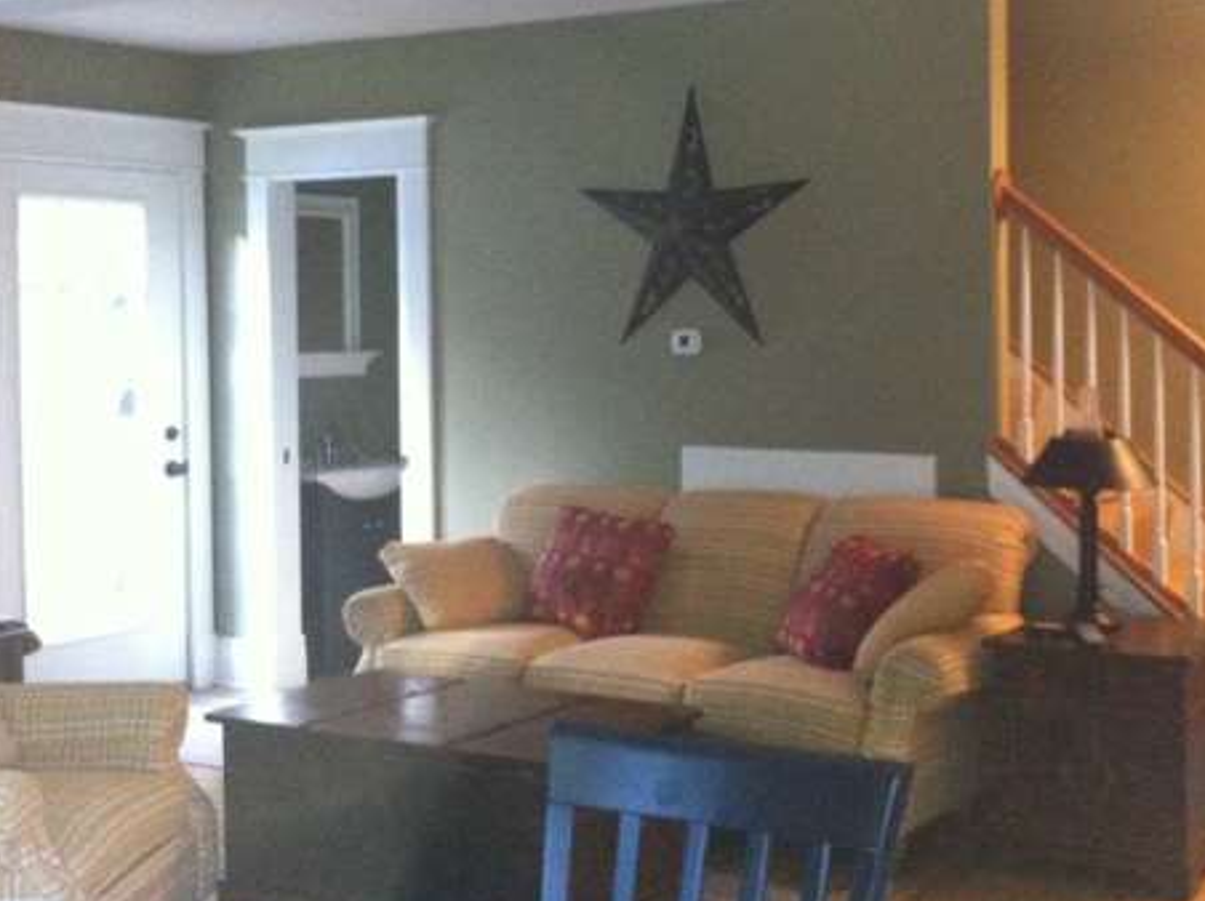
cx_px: 721
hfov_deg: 36.1
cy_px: 379
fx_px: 1843
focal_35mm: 53
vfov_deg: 27.4
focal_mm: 3.85
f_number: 2.8
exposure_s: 1/17
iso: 640
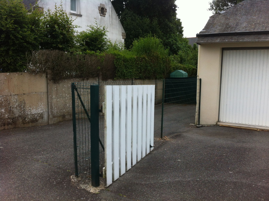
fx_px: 272
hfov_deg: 52.7
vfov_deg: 40.6
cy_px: 100
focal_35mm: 35
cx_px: 134
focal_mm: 3.85
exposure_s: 1/628
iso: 80
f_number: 2.8
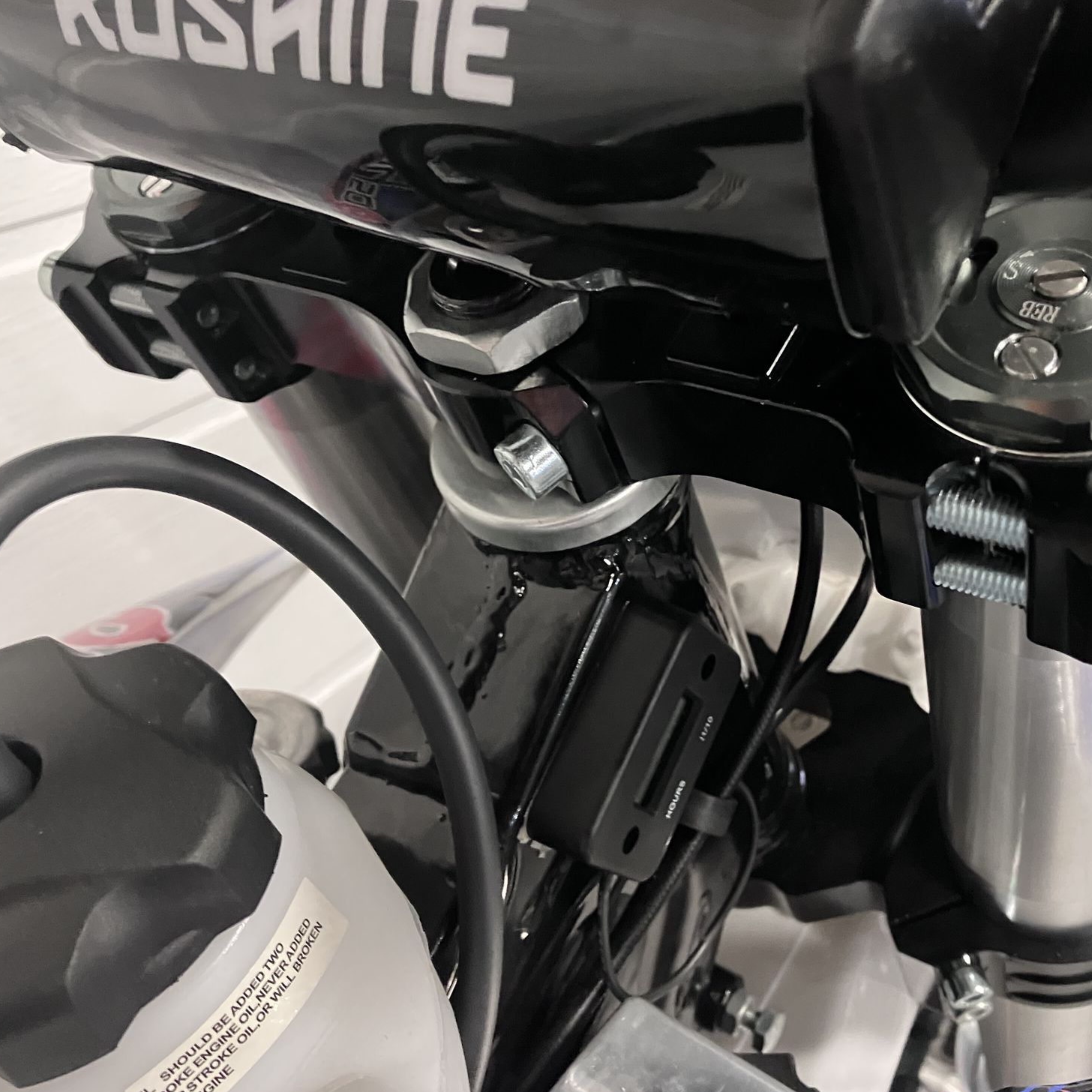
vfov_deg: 48.5
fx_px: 1213
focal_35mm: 34
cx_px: 680
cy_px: 549
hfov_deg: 48.0
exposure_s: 1/27
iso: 640
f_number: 1.8
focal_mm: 3.99
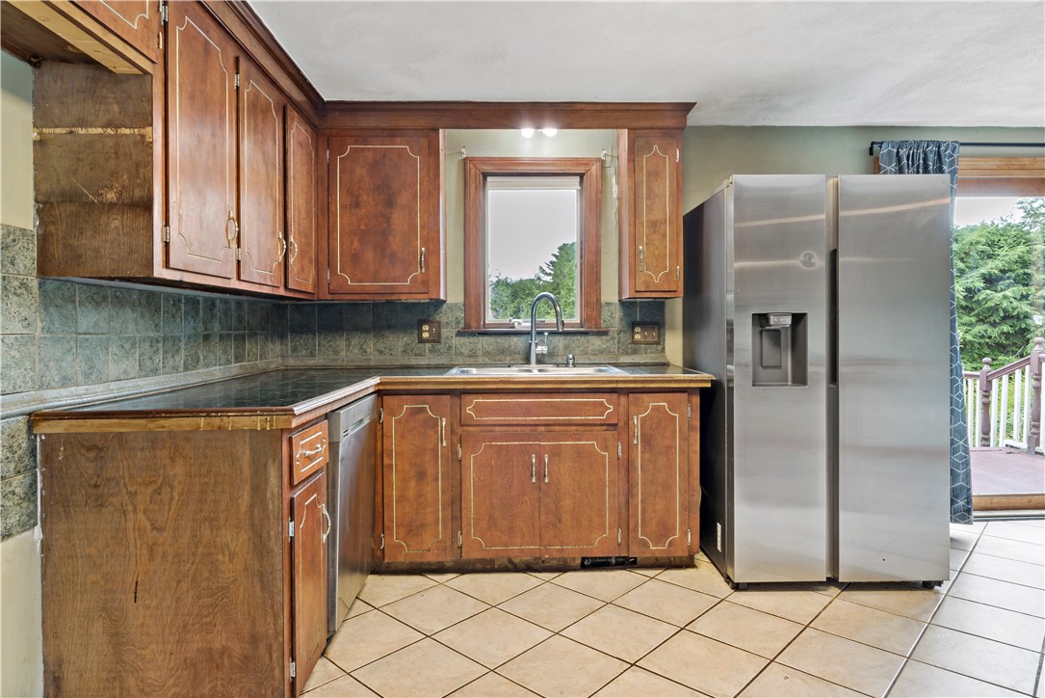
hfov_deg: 81.2
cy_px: 349
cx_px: 522
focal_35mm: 21
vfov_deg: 59.5
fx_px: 610
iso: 100
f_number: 22
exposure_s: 1.3
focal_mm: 21
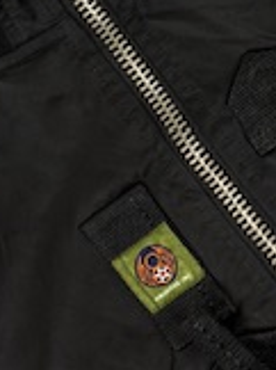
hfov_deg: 15.5
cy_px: 85
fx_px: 1013
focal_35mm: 95
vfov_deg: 20.5
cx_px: 185
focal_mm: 6.76
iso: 200
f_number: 1.78
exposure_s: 1/100
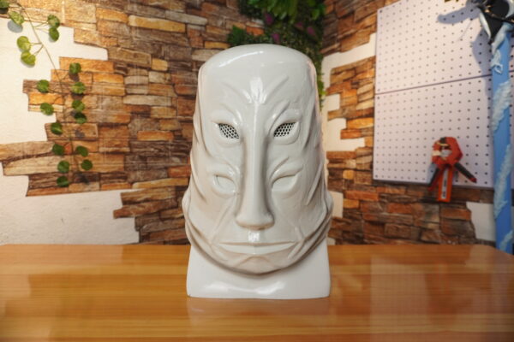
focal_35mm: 24
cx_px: 257
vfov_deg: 53.1
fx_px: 343
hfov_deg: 73.7
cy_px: 171
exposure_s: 1/125
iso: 320
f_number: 3.5
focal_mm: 16
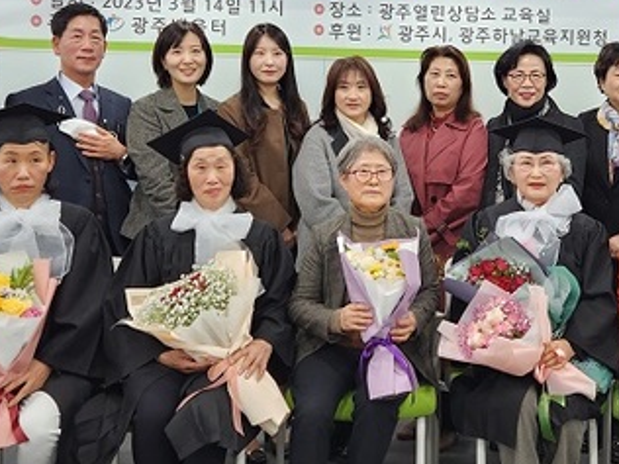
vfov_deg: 28.1
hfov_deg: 37.1
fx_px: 912
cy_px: 109
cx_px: 405
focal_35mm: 51
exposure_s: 1/180
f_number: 1.8
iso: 200
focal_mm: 5.4
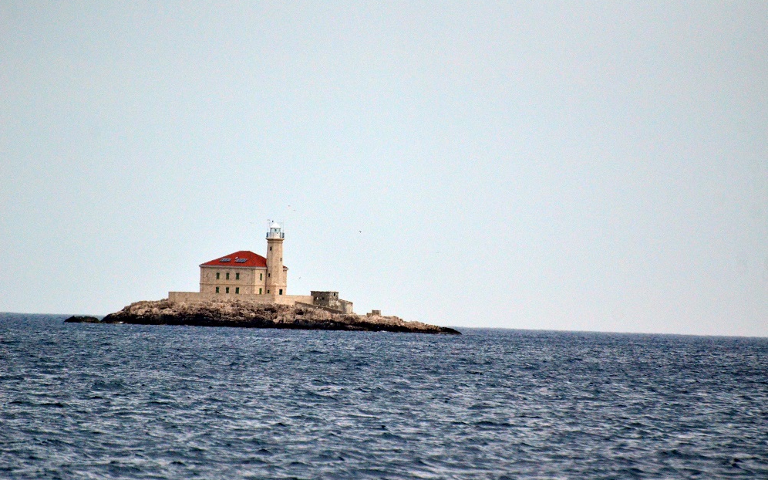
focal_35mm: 459
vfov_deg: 2.9
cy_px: 247
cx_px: 384
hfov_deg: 4.6
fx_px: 9605
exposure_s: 1/8000
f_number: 5.6
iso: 2200
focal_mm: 300
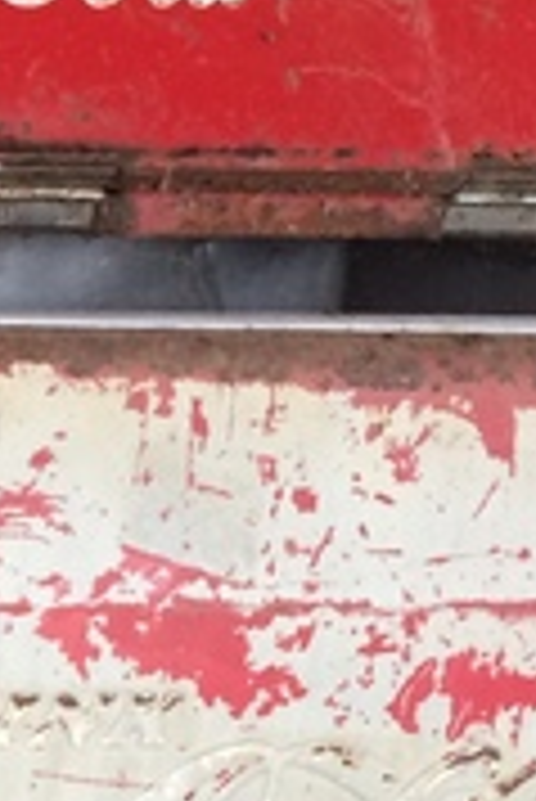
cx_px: -966
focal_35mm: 131
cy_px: 778
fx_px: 2920
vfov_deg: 15.4
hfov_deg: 8.9
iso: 40
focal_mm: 4.15
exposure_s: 1/40
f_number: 2.2
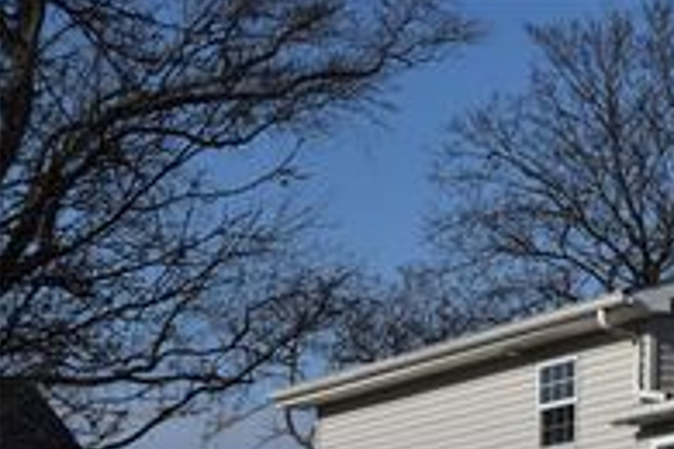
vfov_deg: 10.5
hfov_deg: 15.3
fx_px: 2396
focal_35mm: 128
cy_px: 566
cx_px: 861
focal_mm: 50
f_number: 11
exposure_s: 1/500
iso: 200
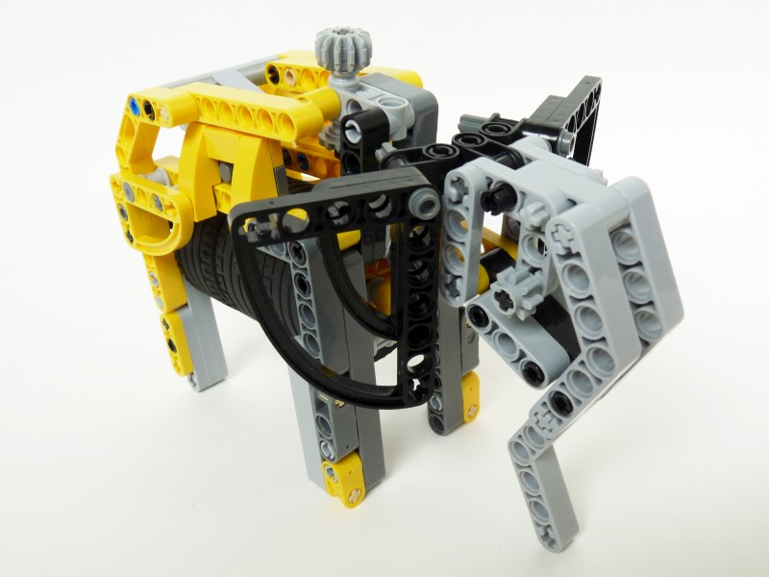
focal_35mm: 35
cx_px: 384
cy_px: 288
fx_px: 778
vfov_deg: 40.7
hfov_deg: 52.6
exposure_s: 1/30
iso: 100
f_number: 5.6
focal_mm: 6.2
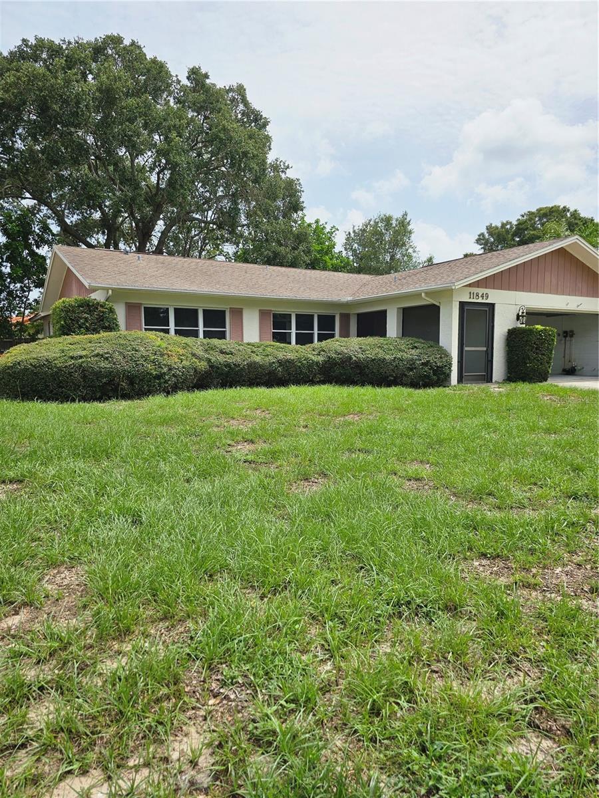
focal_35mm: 23
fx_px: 531
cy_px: 399
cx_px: 300
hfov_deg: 58.9
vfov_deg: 73.9
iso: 10
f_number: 1.7
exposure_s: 1/1151
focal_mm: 6.3
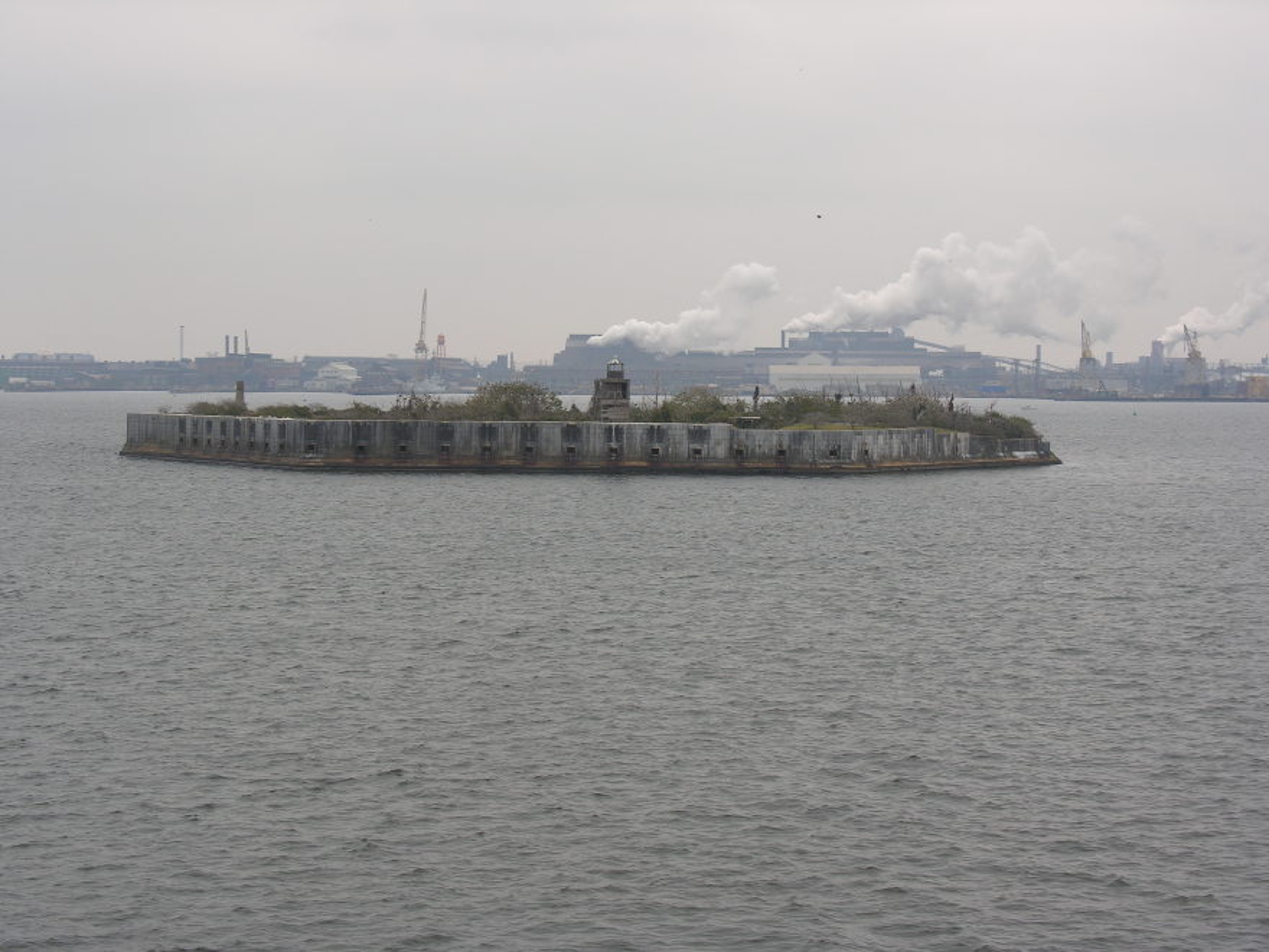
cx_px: 634
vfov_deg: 17.2
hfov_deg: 22.8
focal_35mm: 86
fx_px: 3153
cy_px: 476
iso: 50
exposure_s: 1/147
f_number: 4.9
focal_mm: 21.8
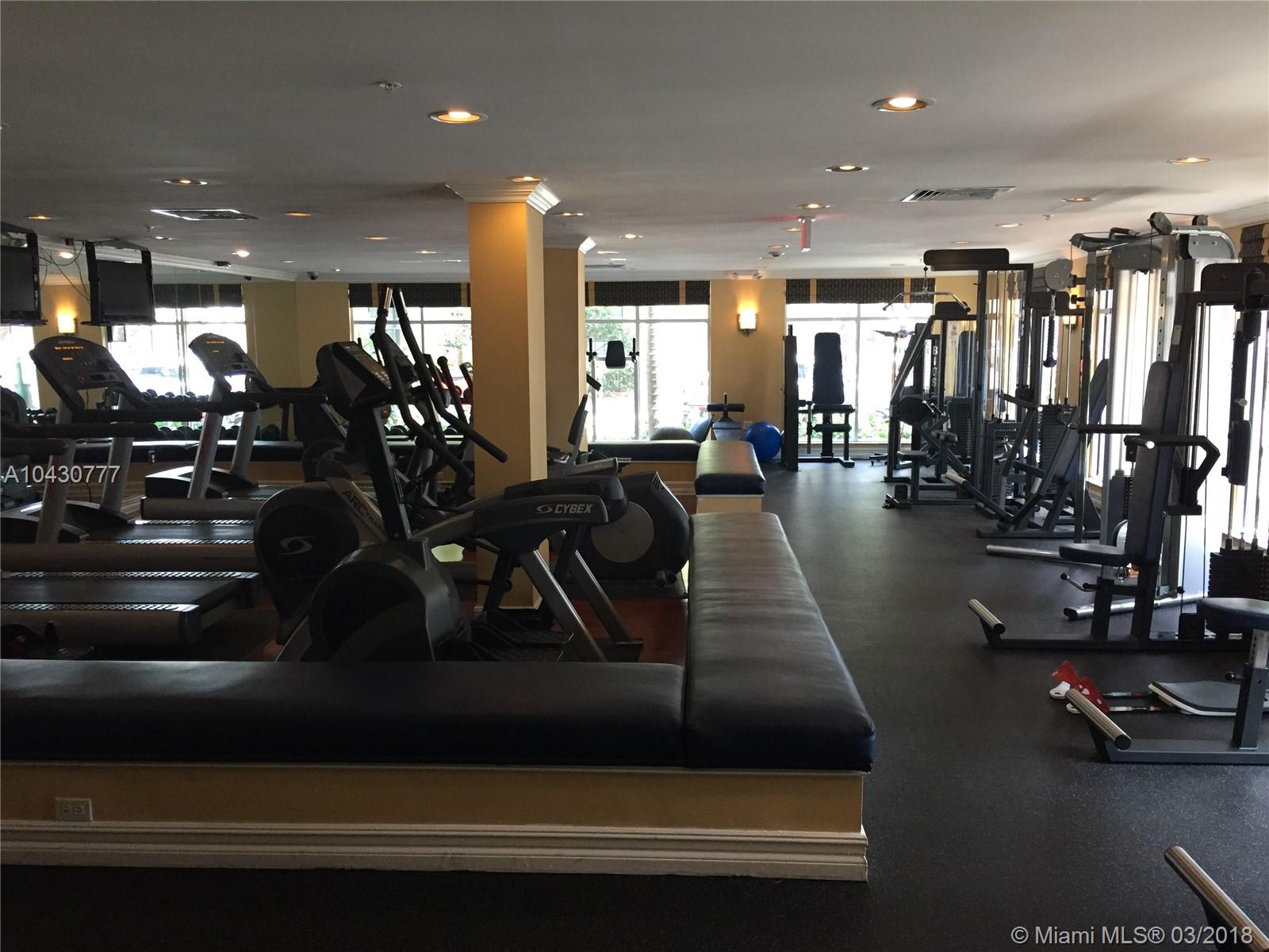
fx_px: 1063
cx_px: 634
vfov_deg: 48.2
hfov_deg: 61.7
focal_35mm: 29
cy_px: 476
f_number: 2.2
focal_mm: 4.15
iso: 160
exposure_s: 1/30
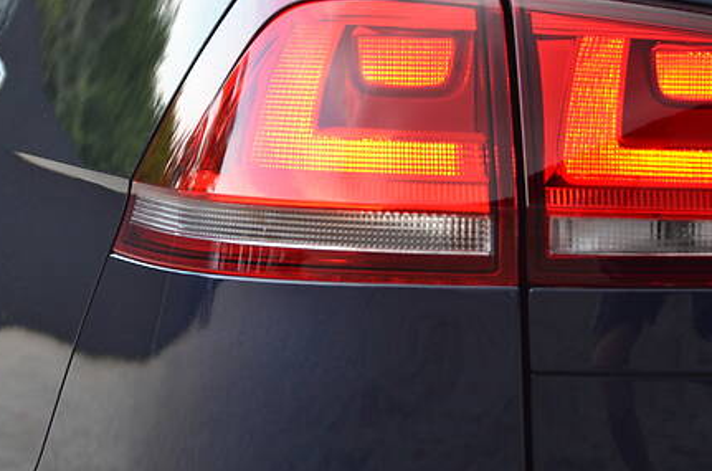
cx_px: 425
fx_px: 3847
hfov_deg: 10.6
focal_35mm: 195
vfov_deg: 7.0
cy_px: 185
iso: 400
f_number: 5.3
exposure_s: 1/60
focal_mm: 70
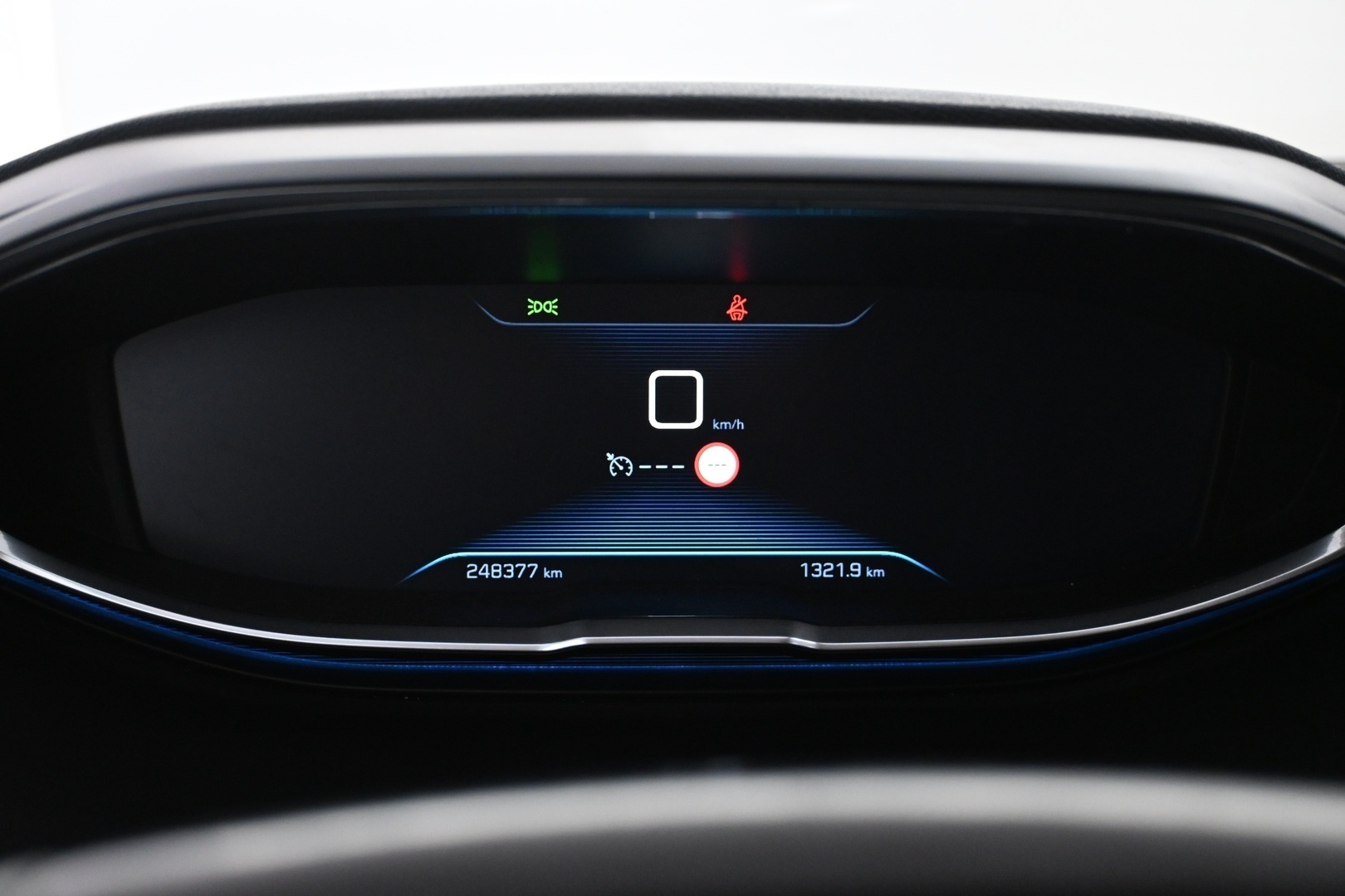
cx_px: 672
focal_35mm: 44
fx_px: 1625
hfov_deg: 45.0
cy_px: 448
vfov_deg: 30.8
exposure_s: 1/50
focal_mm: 29
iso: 2800
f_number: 4.8
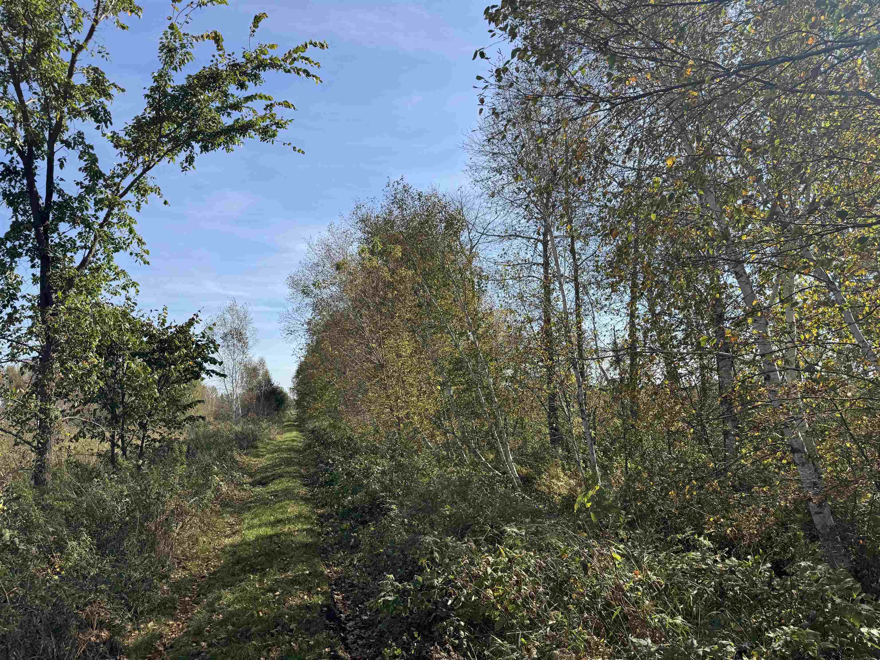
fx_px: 610
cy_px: 330
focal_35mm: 24
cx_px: 440
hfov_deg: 71.6
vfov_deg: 56.8
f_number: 1.78
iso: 80
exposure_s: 1/3413
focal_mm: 6.76
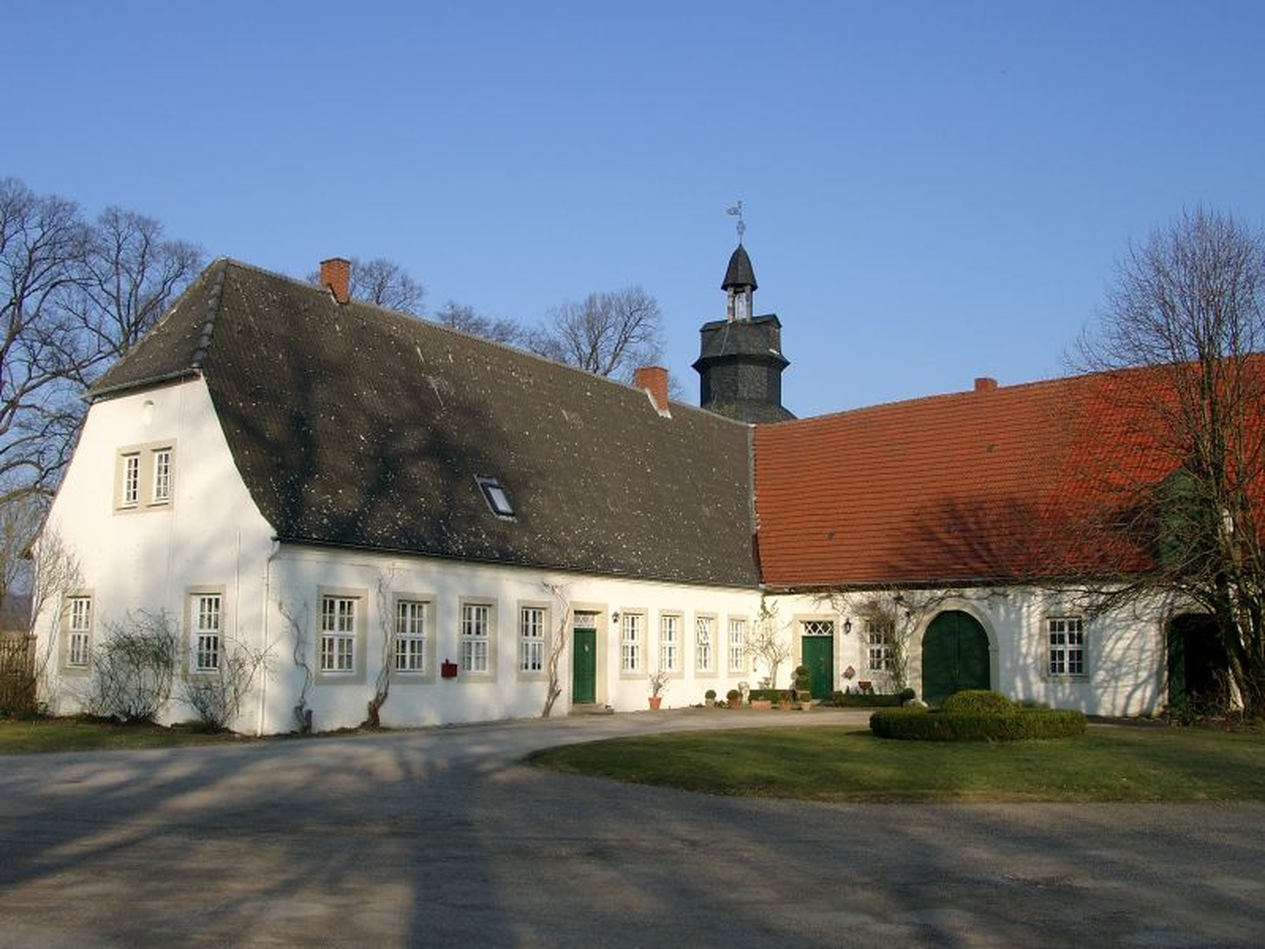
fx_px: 1242
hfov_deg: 54.0
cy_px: 474
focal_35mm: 34
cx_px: 632
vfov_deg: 41.8
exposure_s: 1/651
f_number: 4
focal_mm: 7.13
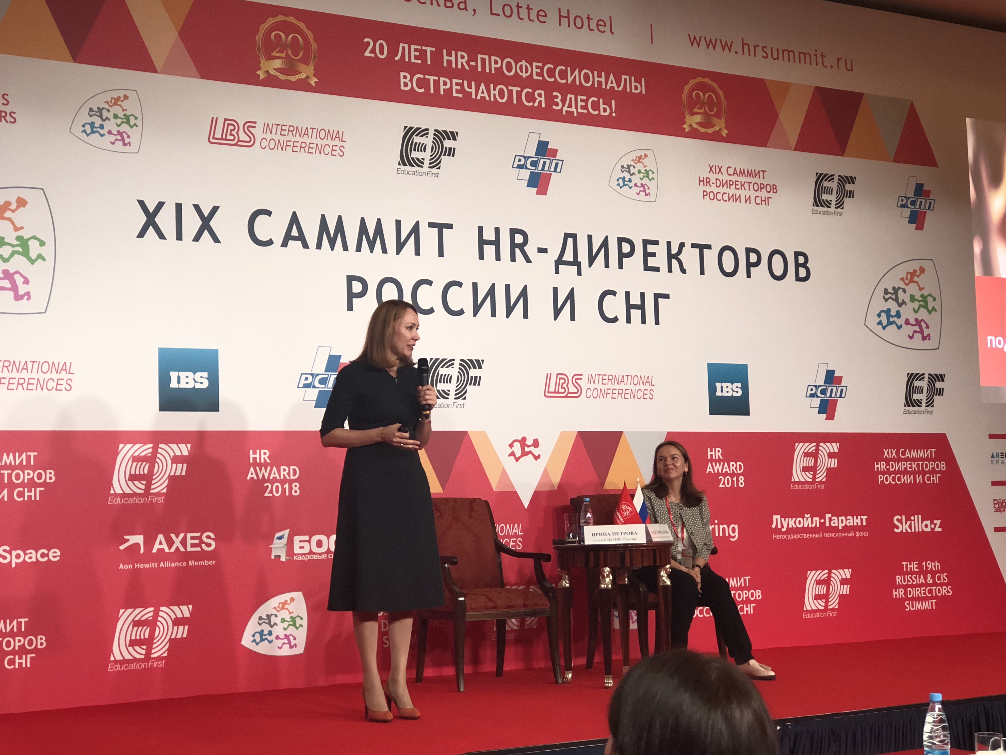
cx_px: 508
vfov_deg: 25.2
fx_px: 1686
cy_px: 378
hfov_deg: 33.2
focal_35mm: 58
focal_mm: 6.6
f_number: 2.8
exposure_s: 1/100
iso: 200
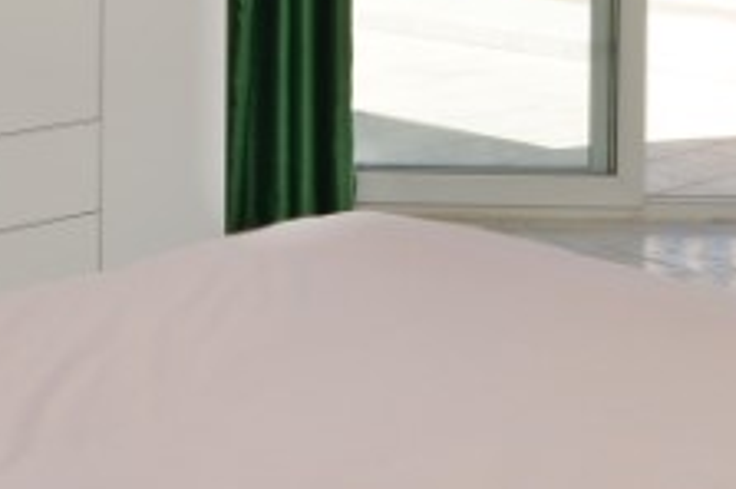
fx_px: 1592
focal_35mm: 78
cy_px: -317
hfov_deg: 25.9
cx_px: 462
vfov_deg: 15.6
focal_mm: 10
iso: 100
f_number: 7.1
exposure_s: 1/200
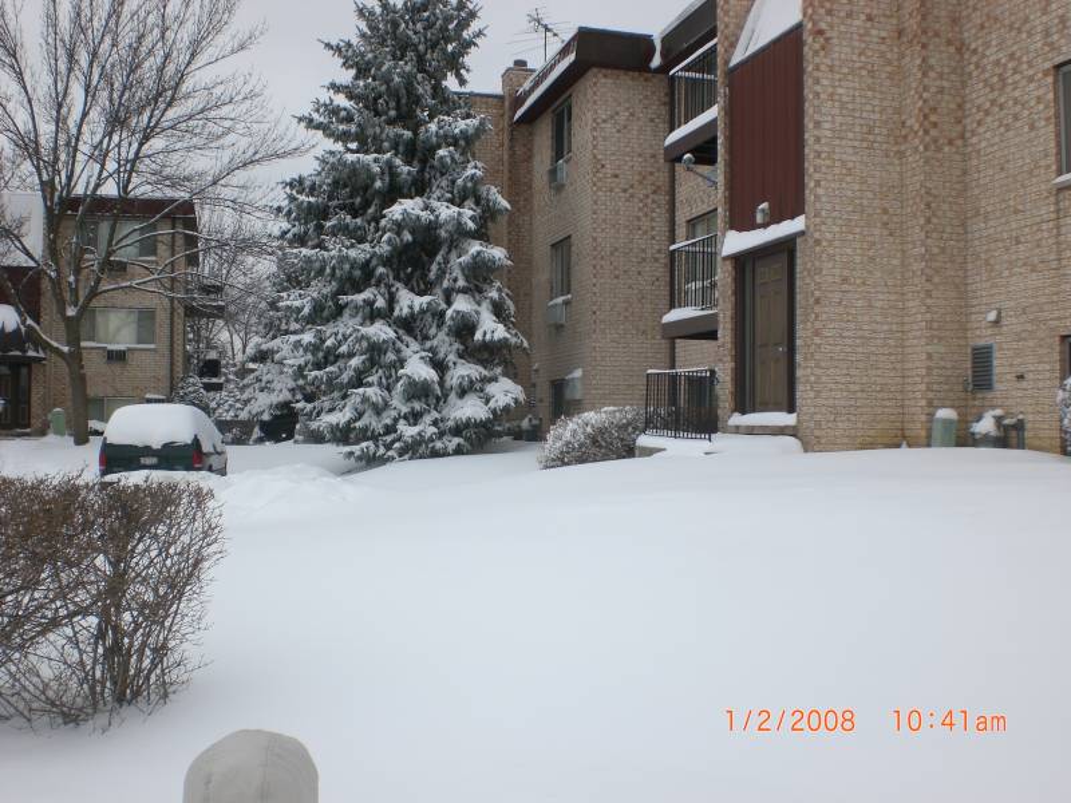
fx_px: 1176
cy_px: 402
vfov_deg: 37.7
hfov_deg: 49.0
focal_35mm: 38
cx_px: 536
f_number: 4.4
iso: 50
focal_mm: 6.3
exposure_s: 1/250
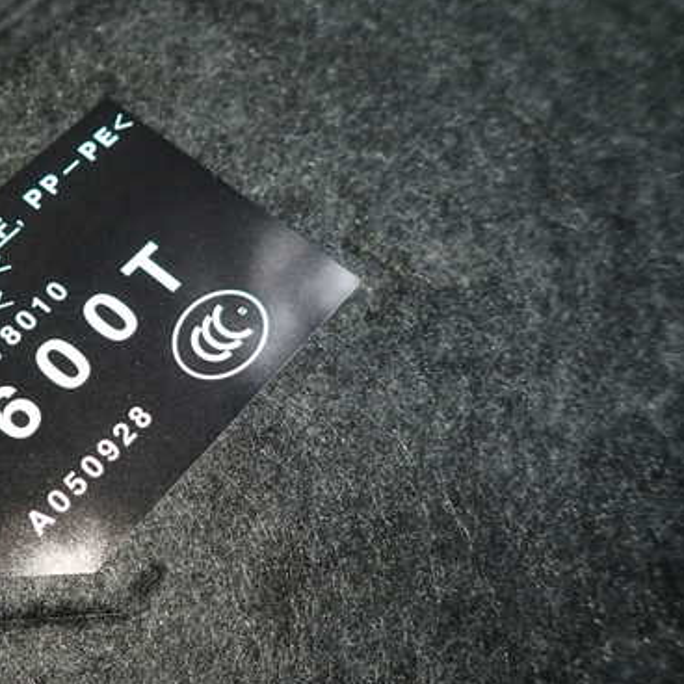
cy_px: 351
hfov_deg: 44.2
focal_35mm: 36
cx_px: 152
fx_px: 805
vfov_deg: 46.0
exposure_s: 1/30
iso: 200
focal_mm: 4.5
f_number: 2
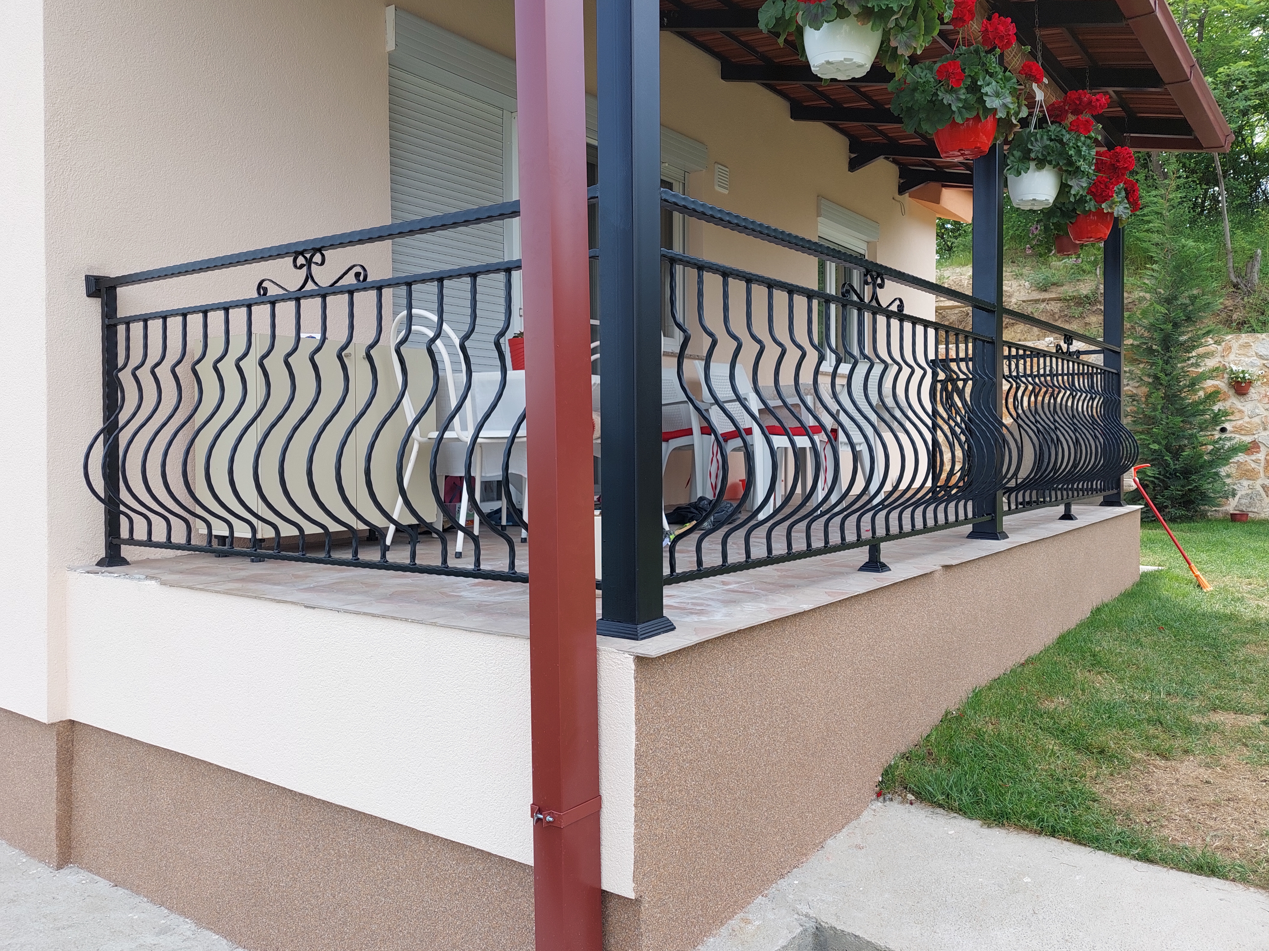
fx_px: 880
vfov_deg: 56.8
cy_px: 476
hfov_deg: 71.6
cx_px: 634
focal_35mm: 24
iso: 40
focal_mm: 5.23
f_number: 1.8
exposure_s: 1/468
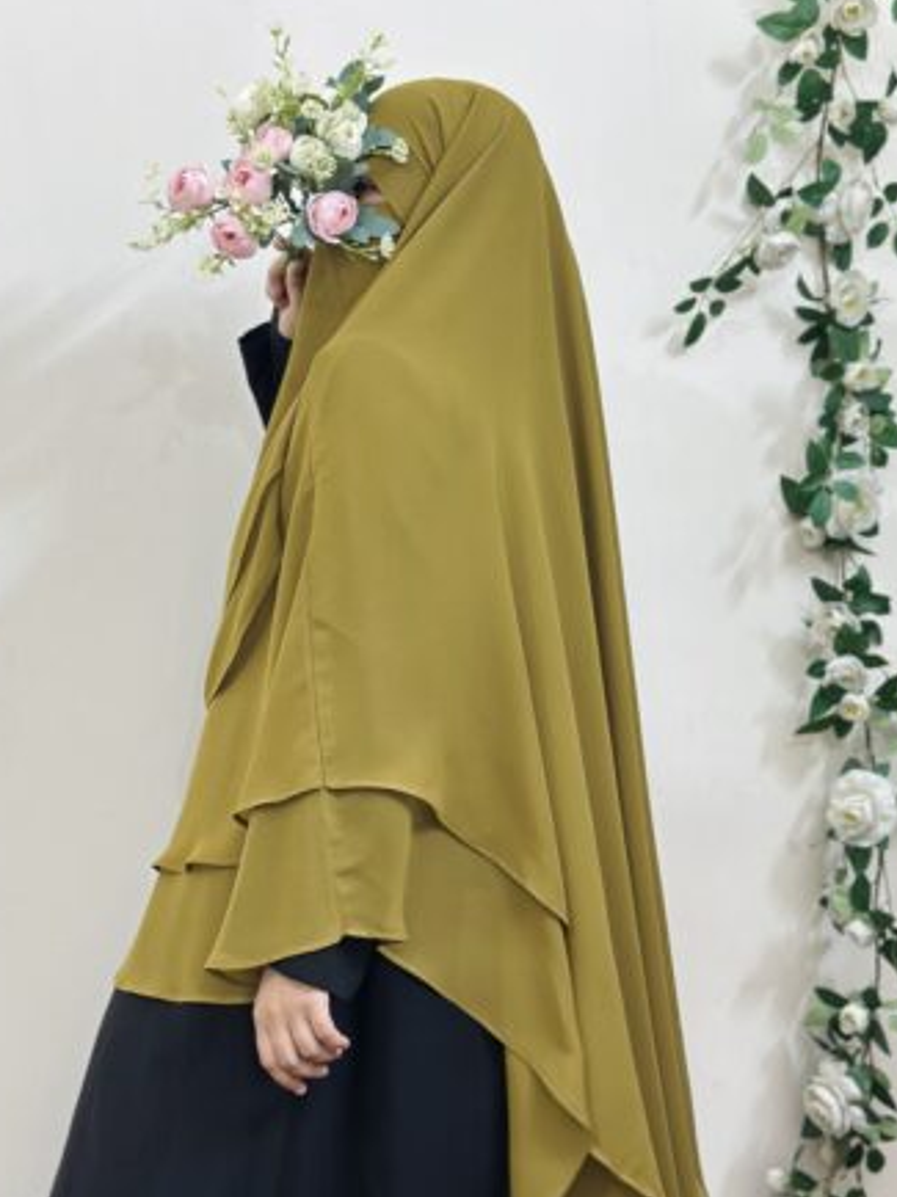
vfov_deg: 32.6
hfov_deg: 24.8
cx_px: 381
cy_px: 718
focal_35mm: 59
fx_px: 2040
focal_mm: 6.86
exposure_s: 1/50
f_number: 1.78
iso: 200
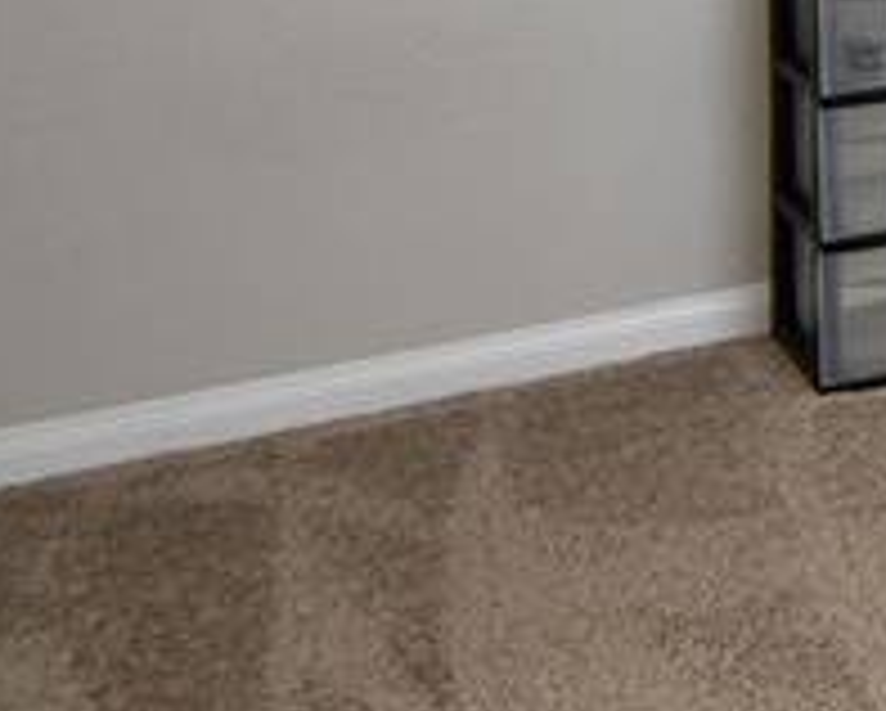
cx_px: 2132
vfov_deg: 18.0
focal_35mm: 73
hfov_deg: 15.0
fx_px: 1916
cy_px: -450
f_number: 4.5
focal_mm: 10
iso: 200
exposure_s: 1/80
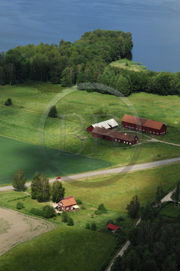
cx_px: 90
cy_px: 136
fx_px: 970
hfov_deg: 10.6
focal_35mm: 129
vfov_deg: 15.9
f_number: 4
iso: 200
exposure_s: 1/2000
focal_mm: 86
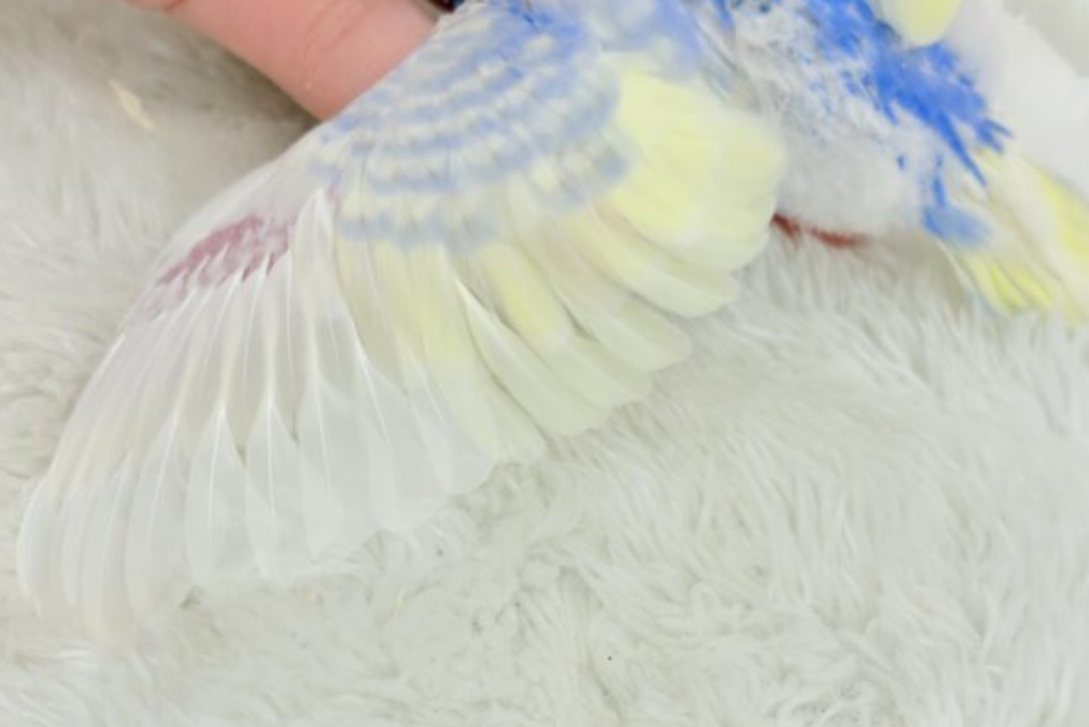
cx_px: 542
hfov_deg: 36.2
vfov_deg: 24.6
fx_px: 1664
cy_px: 405
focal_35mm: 55
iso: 64
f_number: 1.6
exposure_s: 1/100
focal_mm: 5.96
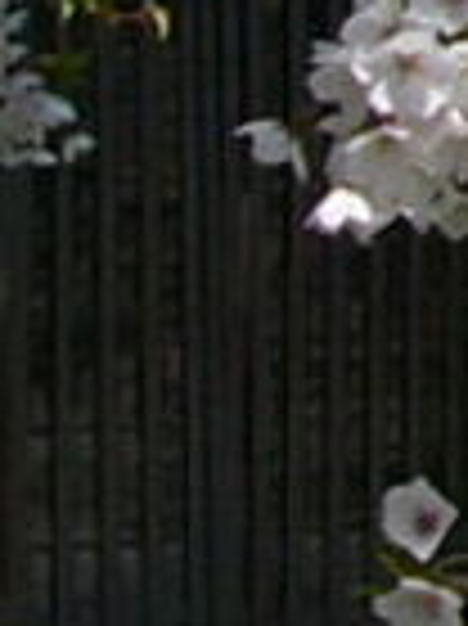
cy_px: -1049
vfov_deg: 3.4
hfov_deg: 2.4
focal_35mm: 576
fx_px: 10399
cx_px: 2673
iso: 50
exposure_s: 1/400
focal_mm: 8.9
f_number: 5.2
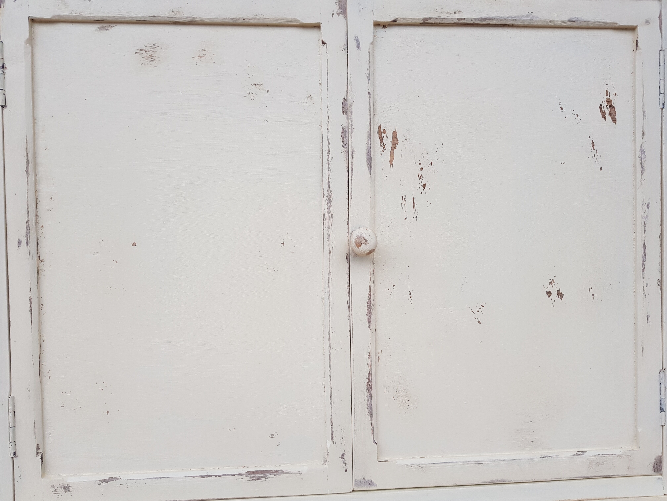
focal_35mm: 26
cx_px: 334
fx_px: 501
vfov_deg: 53.1
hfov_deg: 67.3
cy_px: 250
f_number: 1.7
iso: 80
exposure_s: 1/100
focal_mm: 4.2
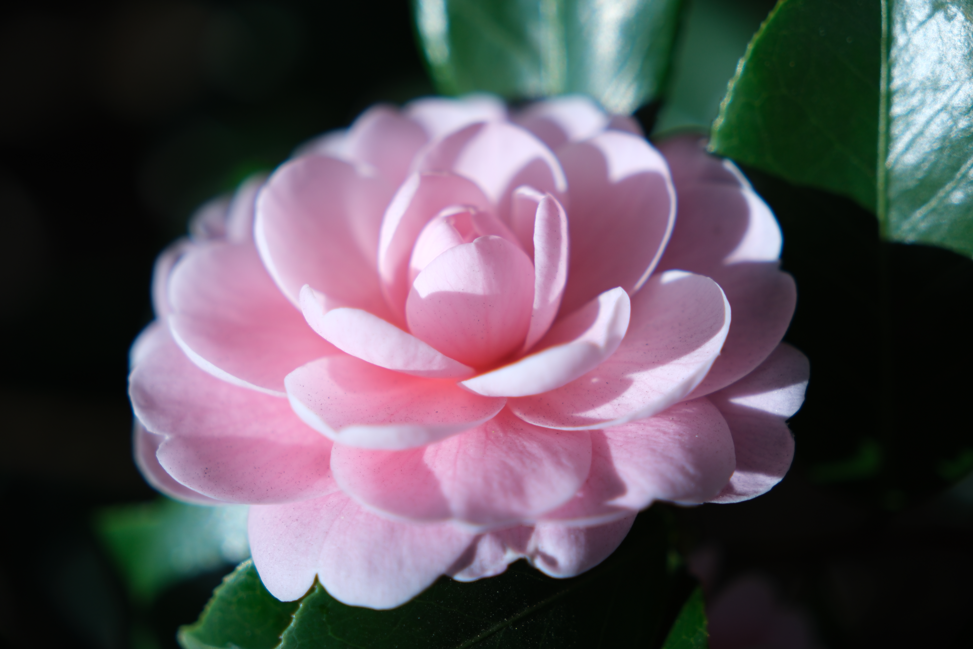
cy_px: 324
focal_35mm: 75
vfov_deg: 18.2
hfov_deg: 27.0
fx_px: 2027
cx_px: 486
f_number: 2.8
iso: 125
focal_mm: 50
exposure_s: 1/220
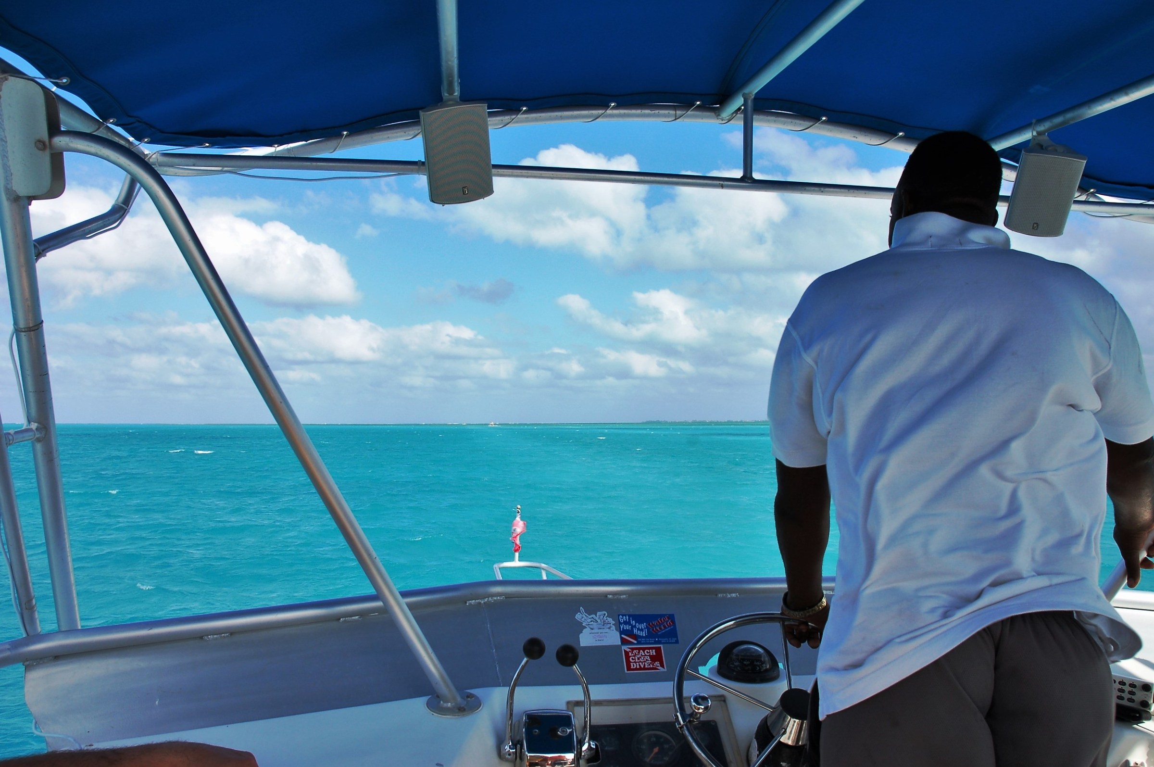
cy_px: 384
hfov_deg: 67.4
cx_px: 577
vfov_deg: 47.8
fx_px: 865
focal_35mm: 27
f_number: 9
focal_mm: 18
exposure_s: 1/320
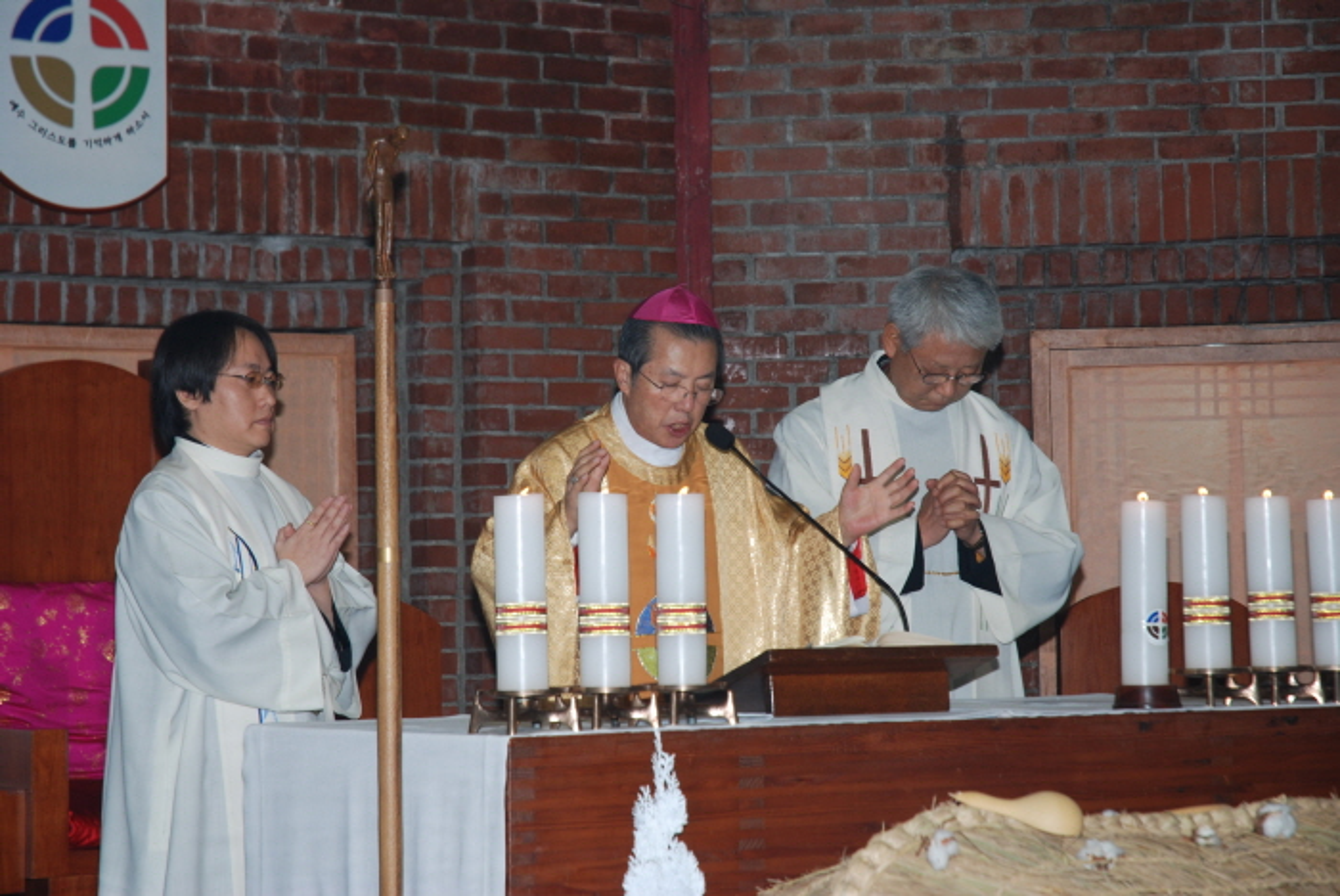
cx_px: 670
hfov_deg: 19.4
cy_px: 448
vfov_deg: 13.1
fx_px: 3911
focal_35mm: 105
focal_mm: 70
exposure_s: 1/60
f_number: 5.6
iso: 200
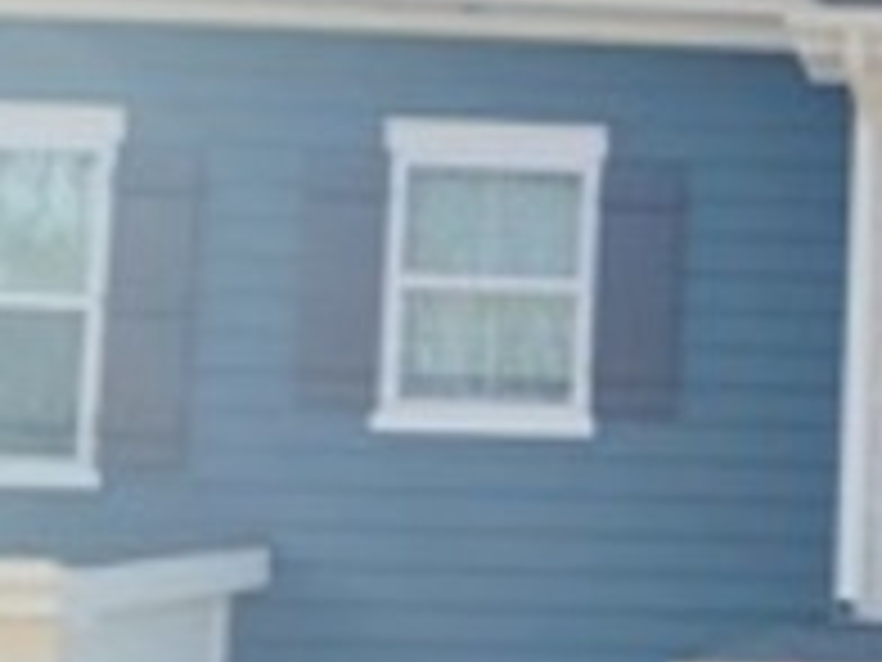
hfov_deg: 15.7
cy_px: 977
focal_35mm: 106
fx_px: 2701
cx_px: 1620
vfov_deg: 13.2
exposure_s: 1/1299
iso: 25
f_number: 1.8
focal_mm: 4.25
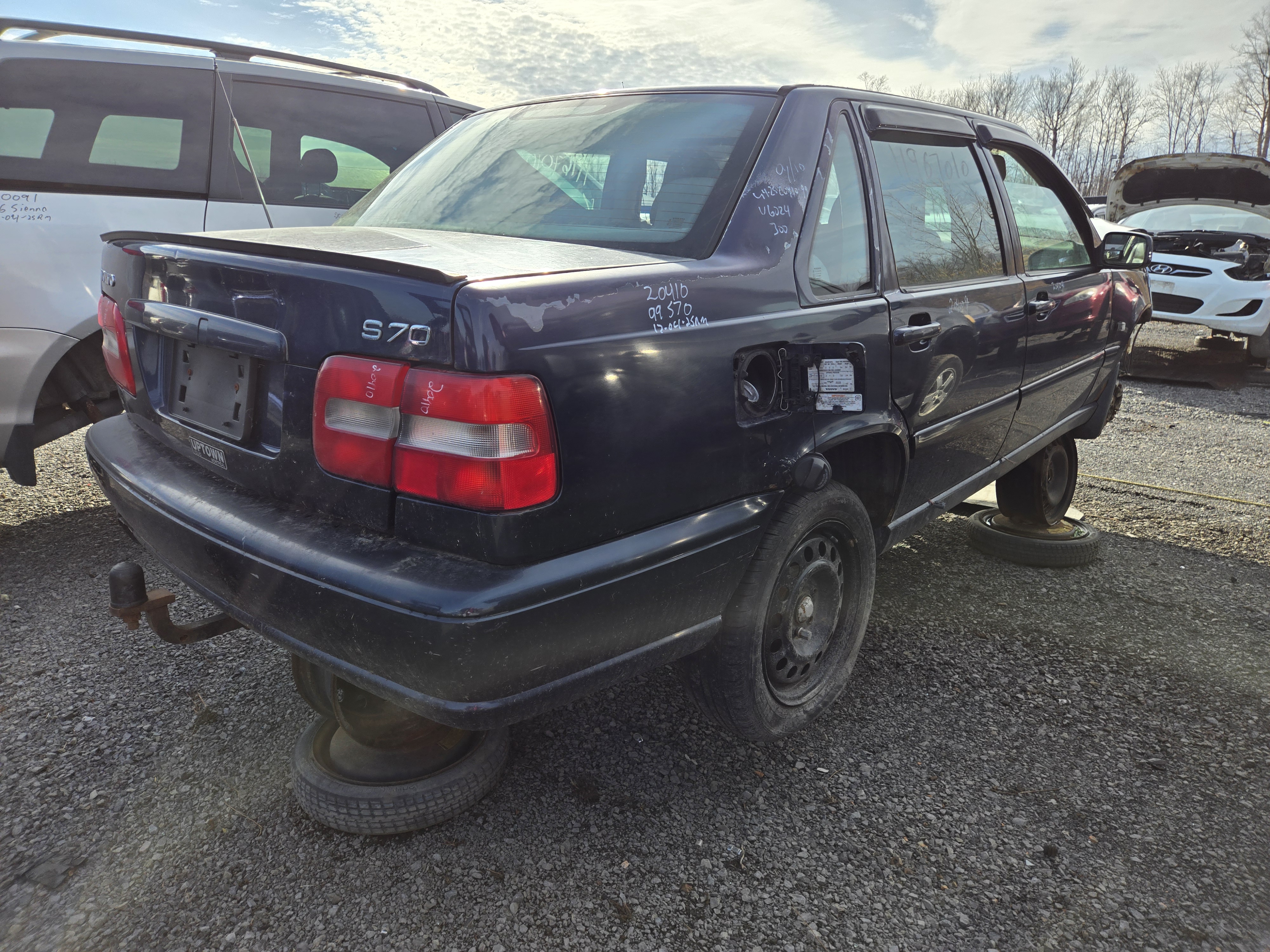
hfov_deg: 73.9
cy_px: 476
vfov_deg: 58.9
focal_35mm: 23
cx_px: 635
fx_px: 844
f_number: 1.8
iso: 25
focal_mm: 5.4
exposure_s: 1/1189
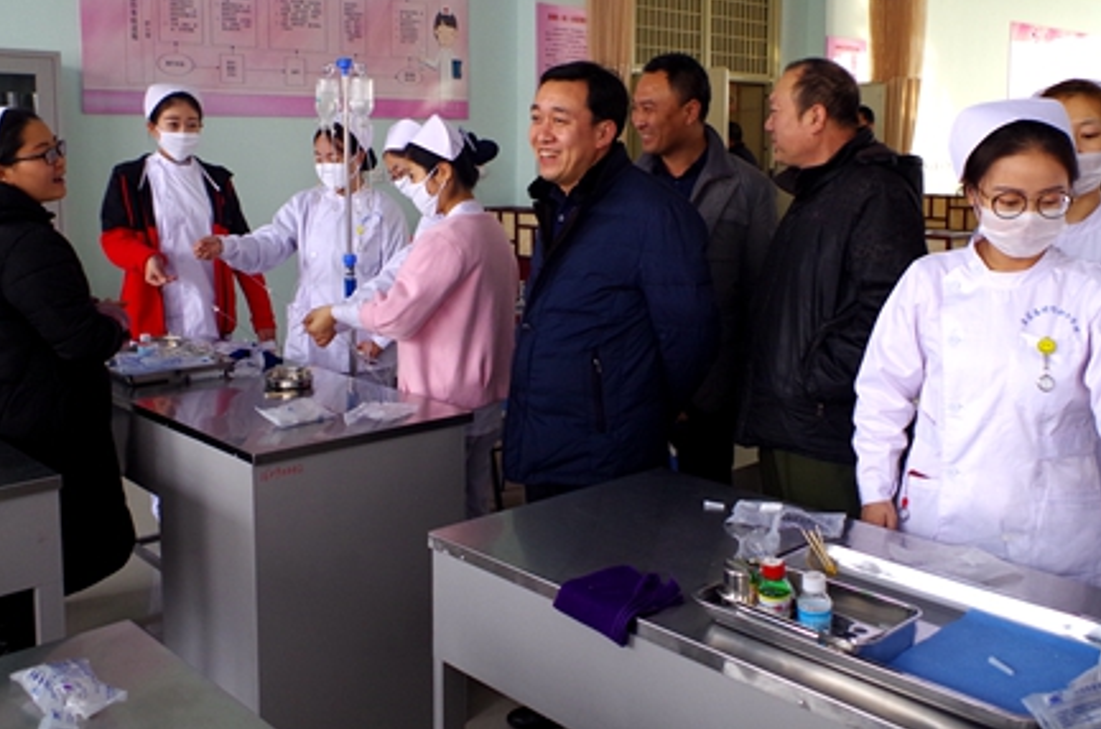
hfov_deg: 54.5
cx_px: 545
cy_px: 274
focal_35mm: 35
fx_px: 1068
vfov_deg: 37.5
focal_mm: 18
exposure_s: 1/40
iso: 800
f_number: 5
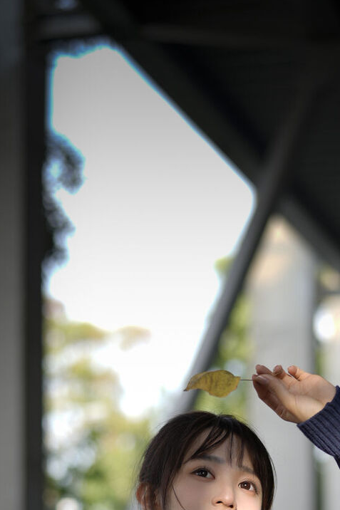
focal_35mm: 110
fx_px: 1559
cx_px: 258
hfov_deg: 12.4
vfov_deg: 18.0
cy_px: 554
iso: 64
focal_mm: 50
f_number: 1.8
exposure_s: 1/640
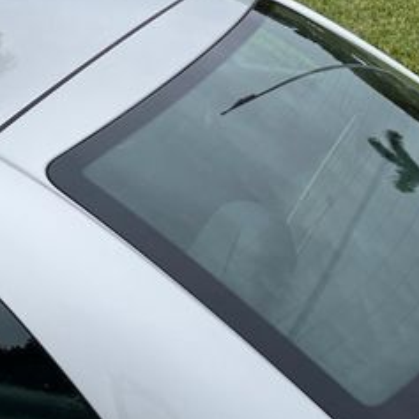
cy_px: 214
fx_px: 849
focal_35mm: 62
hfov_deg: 26.4
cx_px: 14
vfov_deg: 27.7
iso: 50
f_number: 1.5
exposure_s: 1/1901
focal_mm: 5.7
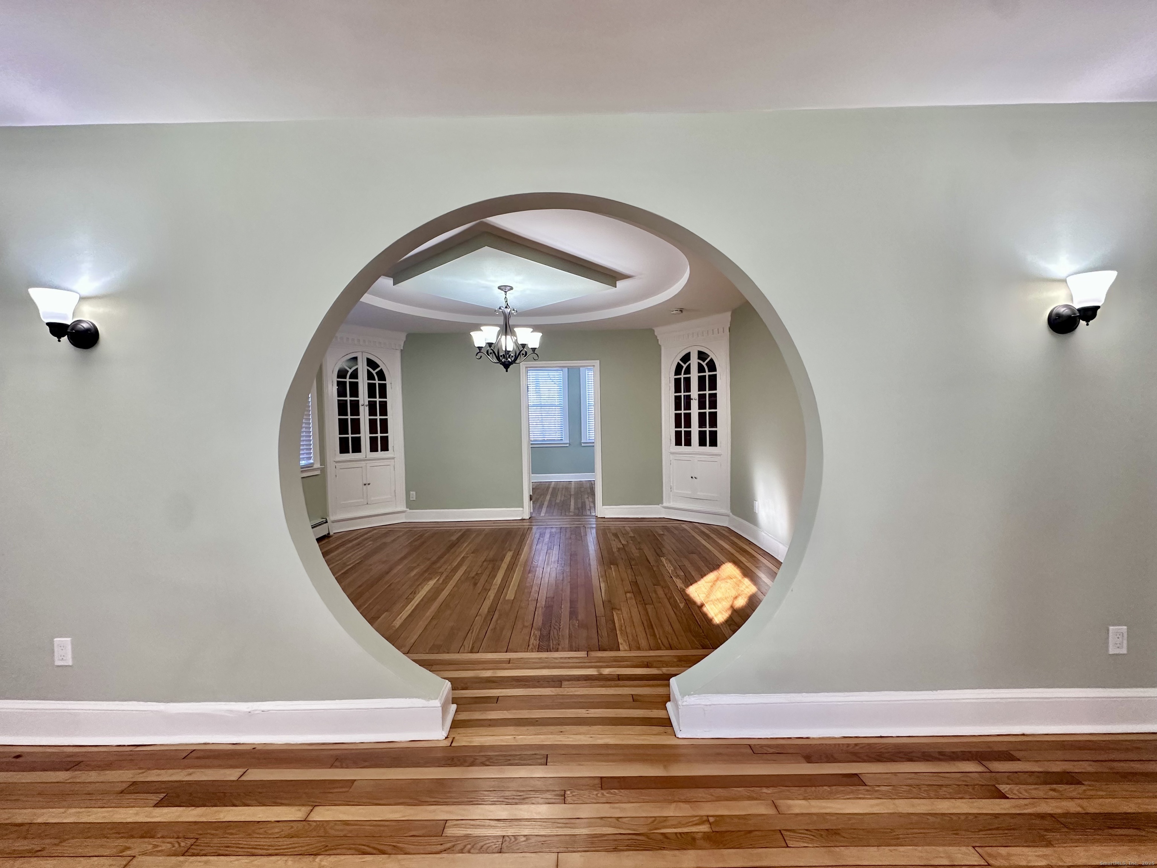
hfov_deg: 102.1
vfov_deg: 85.7
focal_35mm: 14
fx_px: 468
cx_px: 578
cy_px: 434
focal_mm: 2.22
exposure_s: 1/120
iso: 250
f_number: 2.2
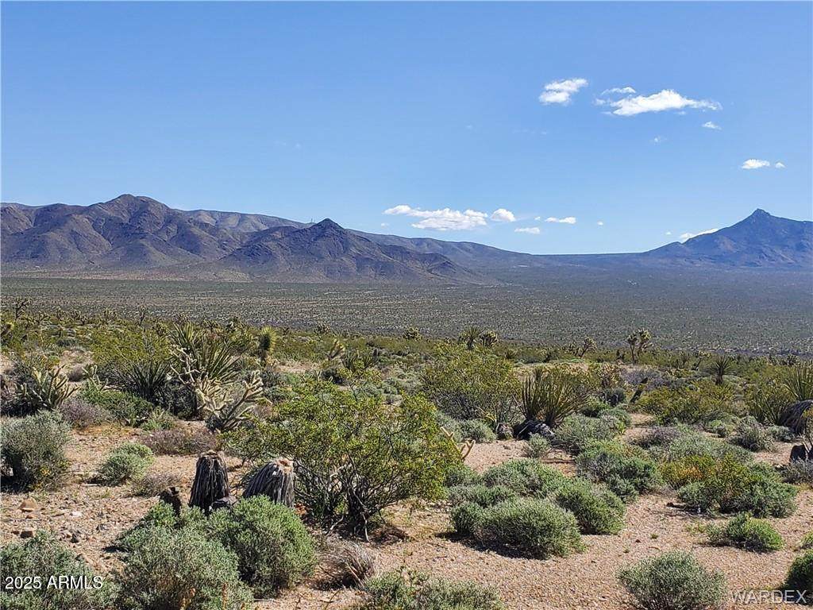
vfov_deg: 53.1
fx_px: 611
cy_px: 305
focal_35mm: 26
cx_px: 406
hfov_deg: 67.3
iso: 50
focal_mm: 4.3
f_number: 2.4
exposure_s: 1/1838
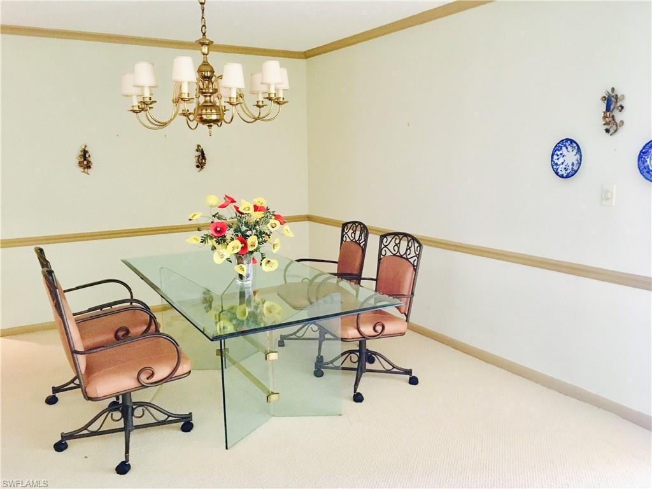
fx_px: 546
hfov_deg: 61.7
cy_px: 244
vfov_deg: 48.2
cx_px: 326
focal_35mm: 29
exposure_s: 1/15
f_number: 2.2
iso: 250
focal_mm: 4.15
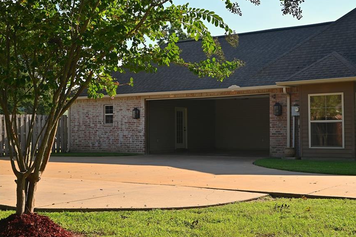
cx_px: 210
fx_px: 494
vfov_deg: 27.0
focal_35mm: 50
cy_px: 115
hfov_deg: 39.5
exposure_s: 1/125
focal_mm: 42
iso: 125
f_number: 8
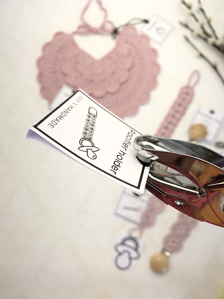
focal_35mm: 26
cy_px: 150
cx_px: 112
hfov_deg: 53.1
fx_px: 224
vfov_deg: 67.3
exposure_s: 1/196
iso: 25
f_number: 1.8
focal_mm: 4.25
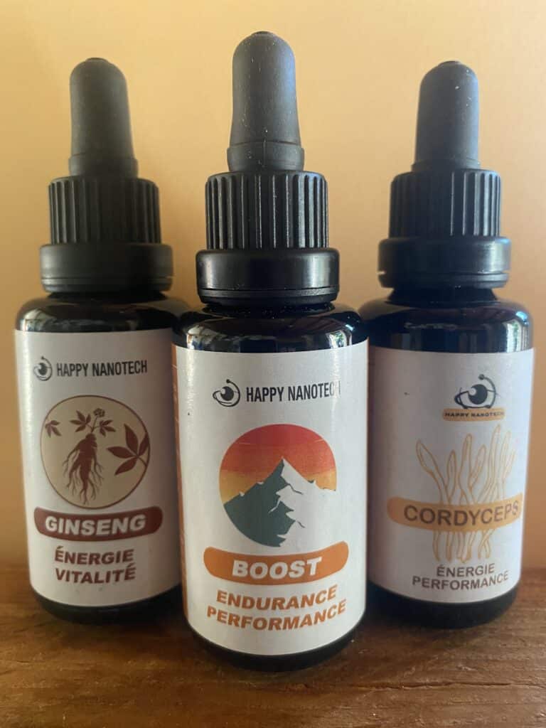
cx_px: 273
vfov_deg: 69.4
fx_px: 526
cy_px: 364
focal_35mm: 25
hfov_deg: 54.9
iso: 500
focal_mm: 4.25
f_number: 1.8
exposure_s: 1/60
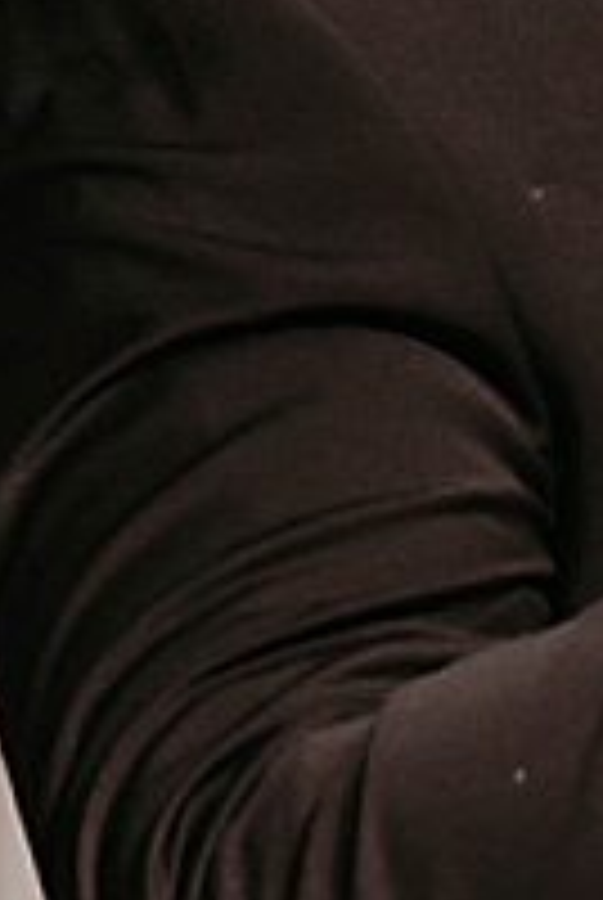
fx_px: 11542
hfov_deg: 3.0
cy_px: 700
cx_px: 171
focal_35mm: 461
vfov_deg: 4.5
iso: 640
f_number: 3.2
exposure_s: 1/400
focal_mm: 66
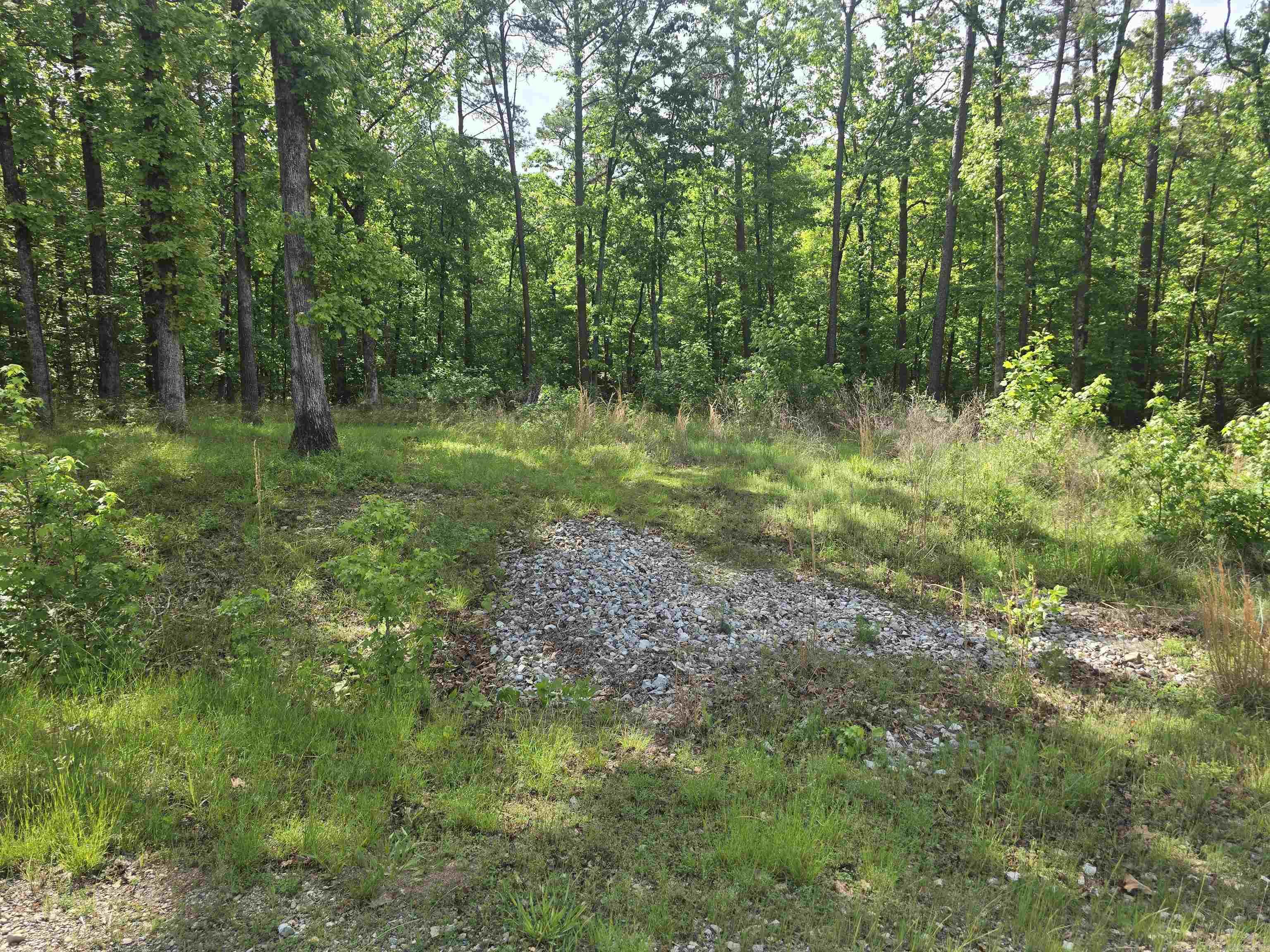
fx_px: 844
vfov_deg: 58.9
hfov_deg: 73.9
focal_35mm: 23
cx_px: 635
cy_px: 476
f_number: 1.7
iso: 12
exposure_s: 1/260
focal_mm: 6.3
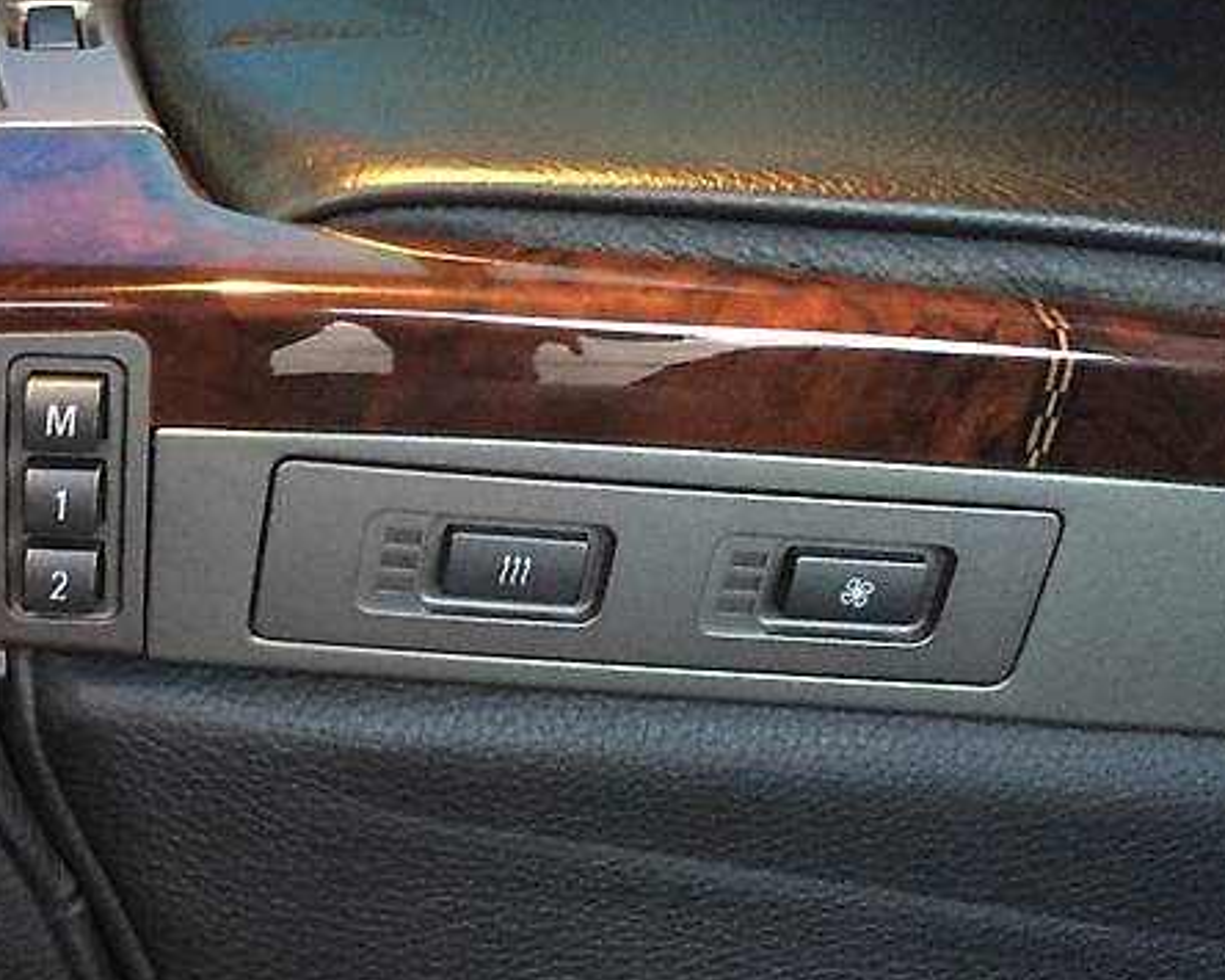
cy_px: 406
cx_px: 160
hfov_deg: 34.9
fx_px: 1849
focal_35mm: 51
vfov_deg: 29.6
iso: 500
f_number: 2.2
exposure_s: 1/17
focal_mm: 4.2
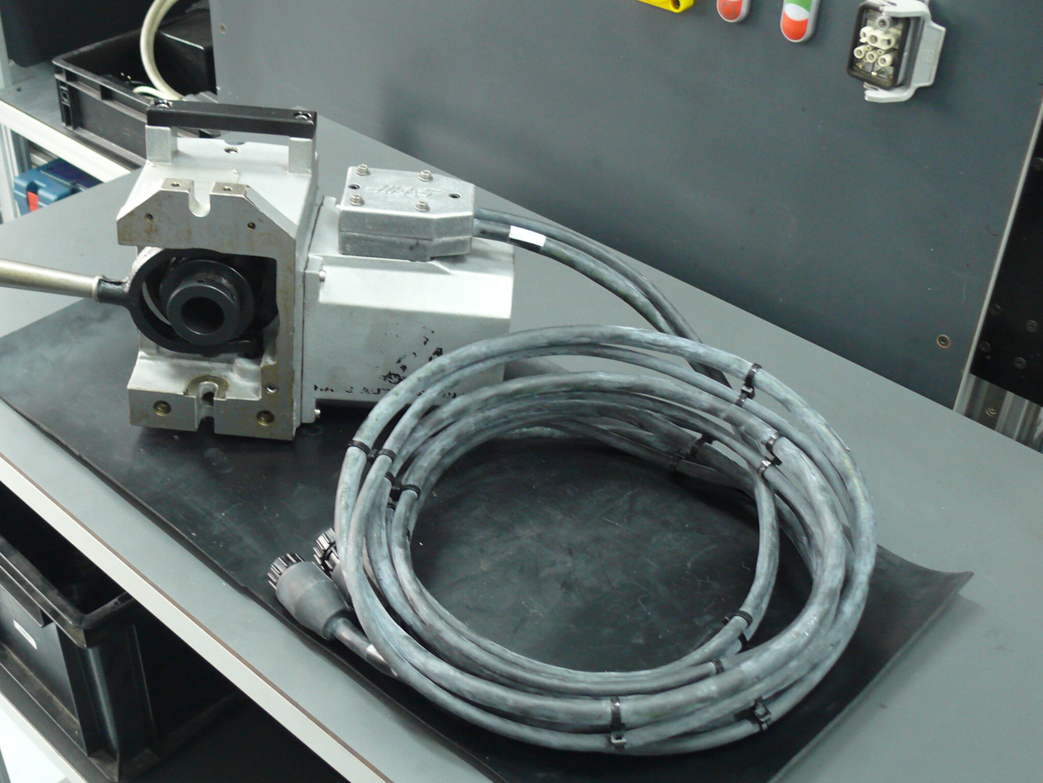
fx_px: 1326
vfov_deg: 32.8
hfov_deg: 42.8
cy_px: 443
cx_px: 421
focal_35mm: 44
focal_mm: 7.4
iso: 200
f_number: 2.8
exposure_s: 1/10
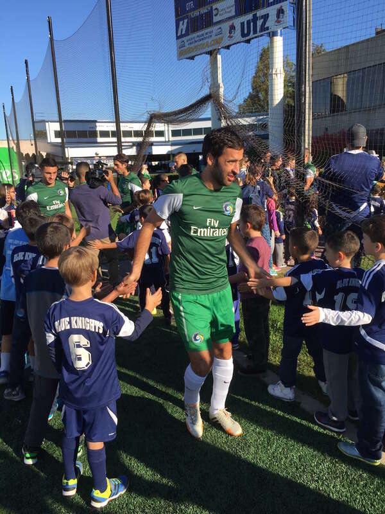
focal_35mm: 29
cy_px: 257
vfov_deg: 61.7
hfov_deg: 48.2
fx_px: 430
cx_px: 192
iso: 32
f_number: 2.2
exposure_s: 1/1276
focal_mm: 4.15
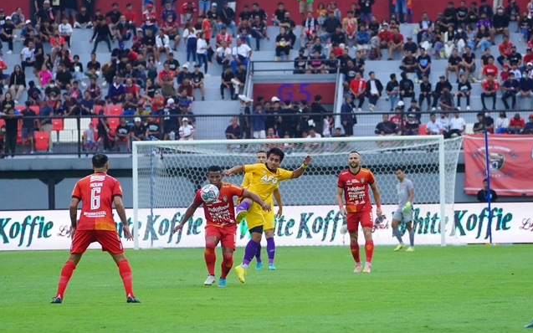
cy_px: 173
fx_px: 4866
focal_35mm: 335
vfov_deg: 3.9
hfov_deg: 6.3
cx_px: 267
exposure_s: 1/2000
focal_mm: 218
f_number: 5.6
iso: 6400
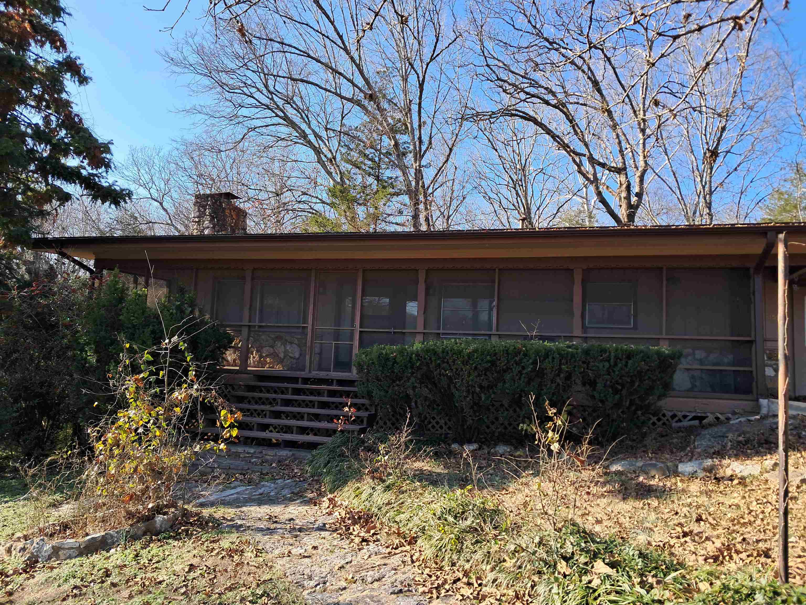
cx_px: 403
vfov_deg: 51.4
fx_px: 629
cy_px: 302
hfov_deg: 65.3
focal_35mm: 27
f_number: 1.8
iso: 50
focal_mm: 4
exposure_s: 1/253
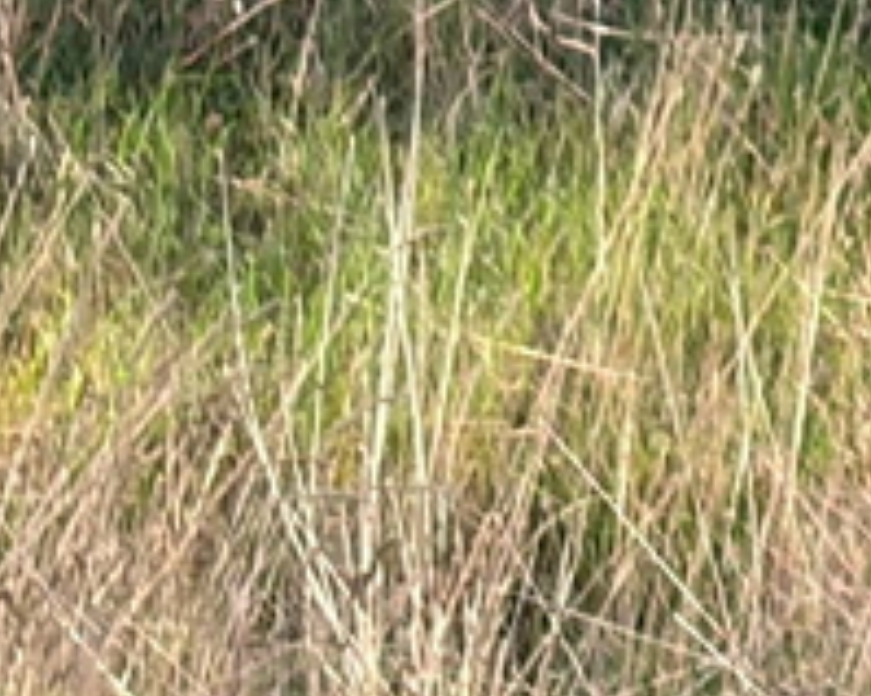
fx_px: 9456
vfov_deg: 4.2
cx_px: 2315
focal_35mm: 367
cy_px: -517
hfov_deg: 5.1
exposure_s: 1/492
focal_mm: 5.96
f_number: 1.6
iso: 40
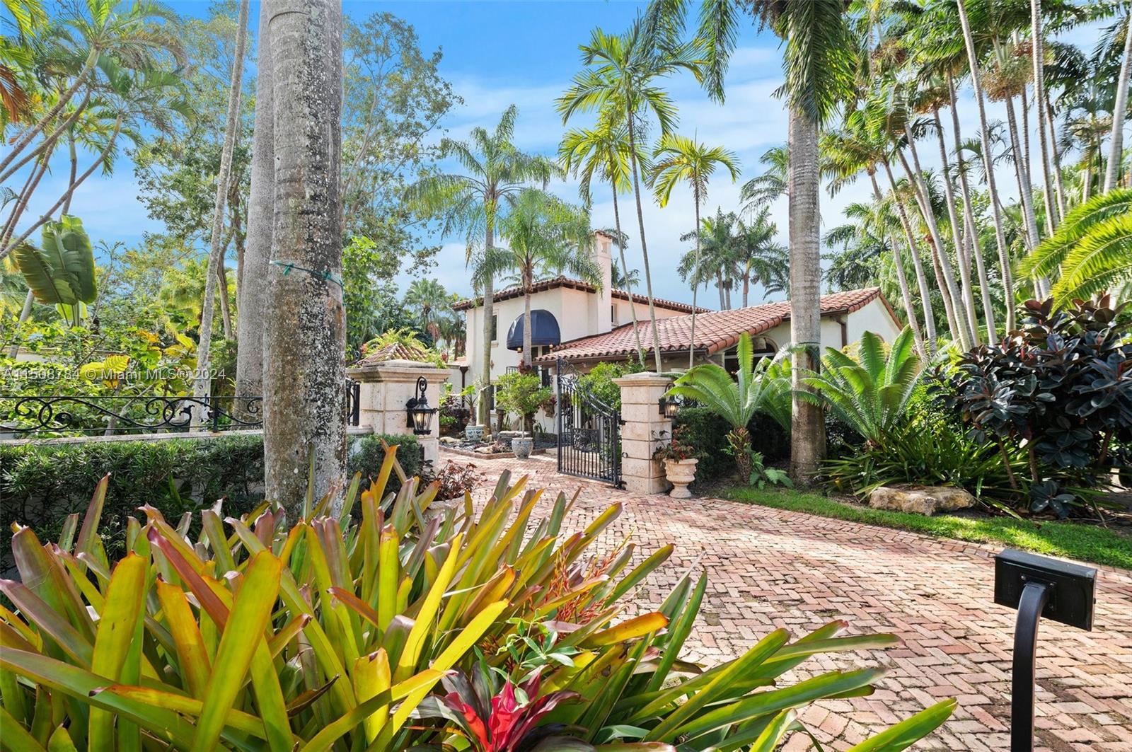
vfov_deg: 77.2
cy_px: 376
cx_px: 566
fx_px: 471
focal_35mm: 15
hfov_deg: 100.5
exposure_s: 1/80
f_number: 8
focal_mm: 15
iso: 200
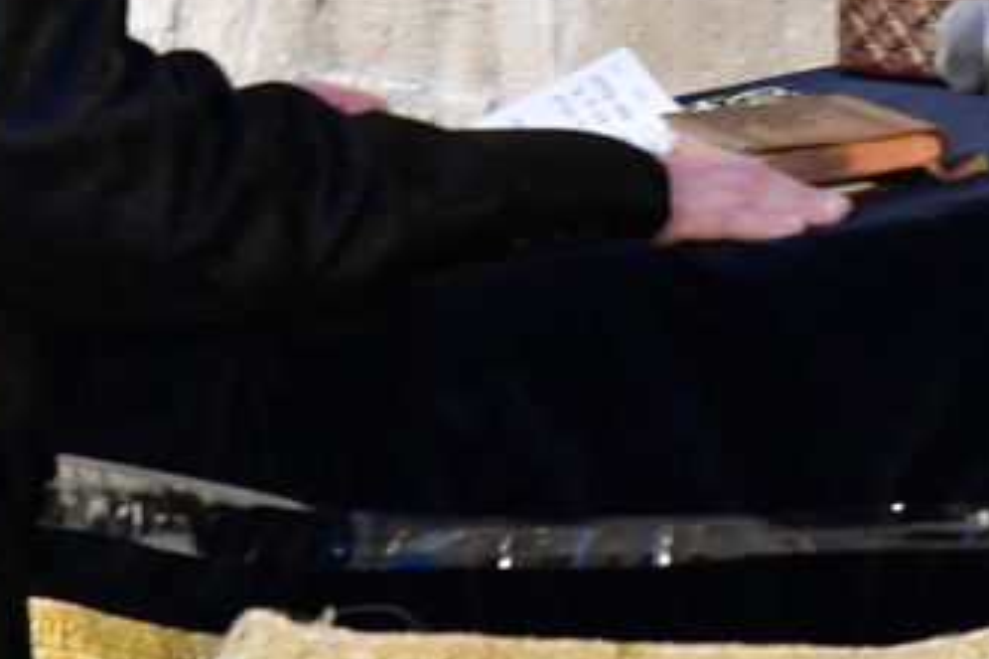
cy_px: -374
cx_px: 757
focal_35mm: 506
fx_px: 13893
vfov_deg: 2.7
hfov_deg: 4.1
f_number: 5.6
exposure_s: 1/100
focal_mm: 120
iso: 8000
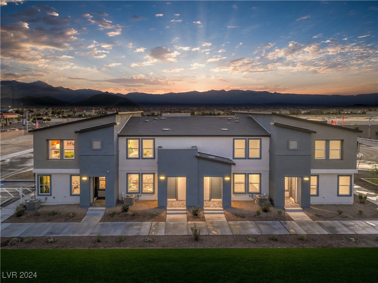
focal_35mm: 24
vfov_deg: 56.8
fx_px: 262
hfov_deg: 71.6
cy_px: 142
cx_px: 189
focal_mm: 12.3
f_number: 2.8
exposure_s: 1/15
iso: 120
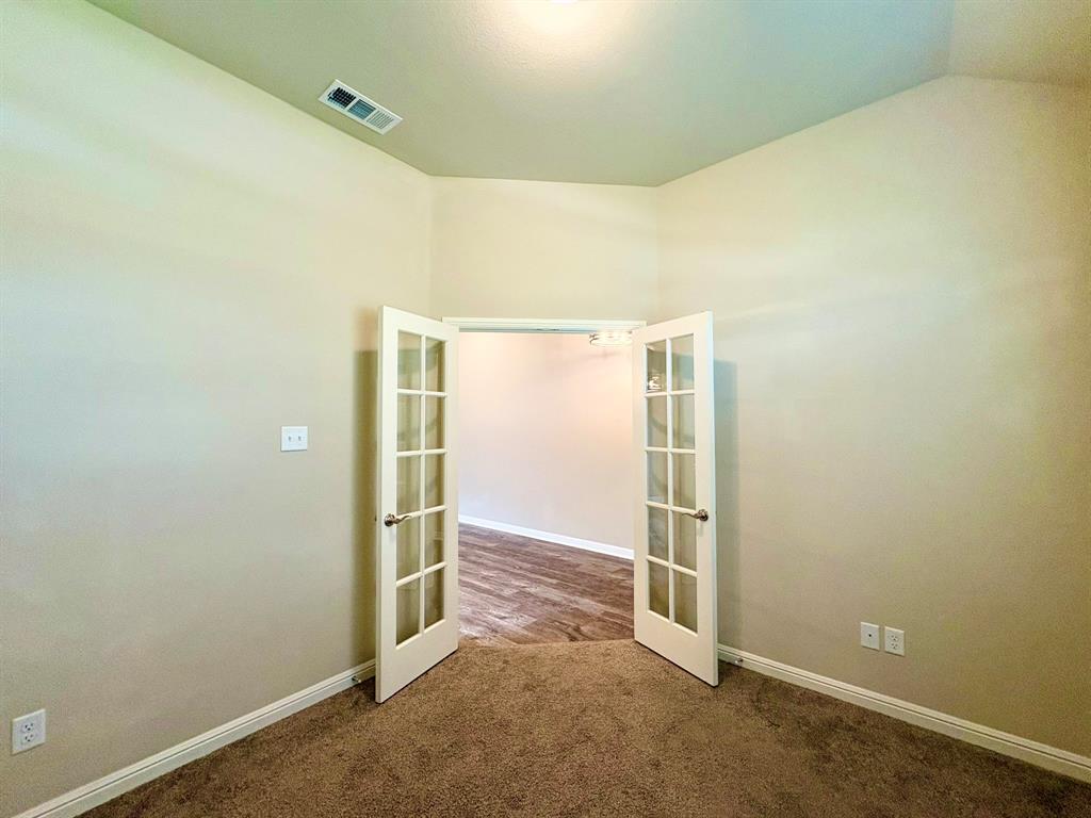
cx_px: 546
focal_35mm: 14
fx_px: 441
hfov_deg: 102.1
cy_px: 409
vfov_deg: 85.7
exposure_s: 1/120
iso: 320
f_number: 2.2
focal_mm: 2.22
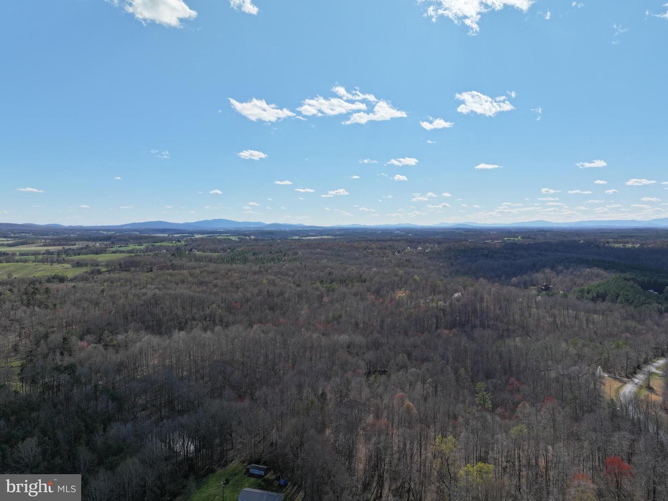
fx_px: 463
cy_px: 250
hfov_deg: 71.6
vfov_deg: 56.8
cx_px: 334
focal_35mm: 24
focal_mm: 12.29
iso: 100
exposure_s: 1/320
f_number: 7.1
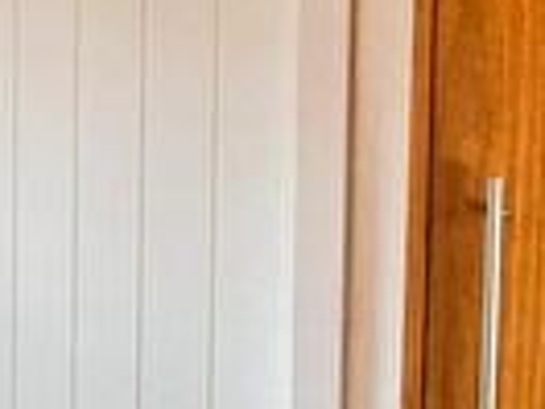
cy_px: 271
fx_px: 1165
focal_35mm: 74
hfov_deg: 17.2
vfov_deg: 19.8
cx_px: -605
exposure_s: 1/100
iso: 125
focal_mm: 2.22
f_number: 2.2
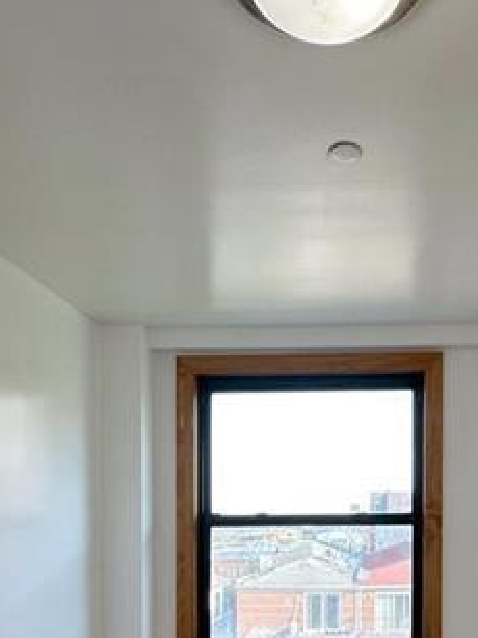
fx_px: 645
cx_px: 360
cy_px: 526
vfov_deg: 49.1
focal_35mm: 35
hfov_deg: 39.6
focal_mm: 2.22
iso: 64
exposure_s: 1/120
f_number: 2.2
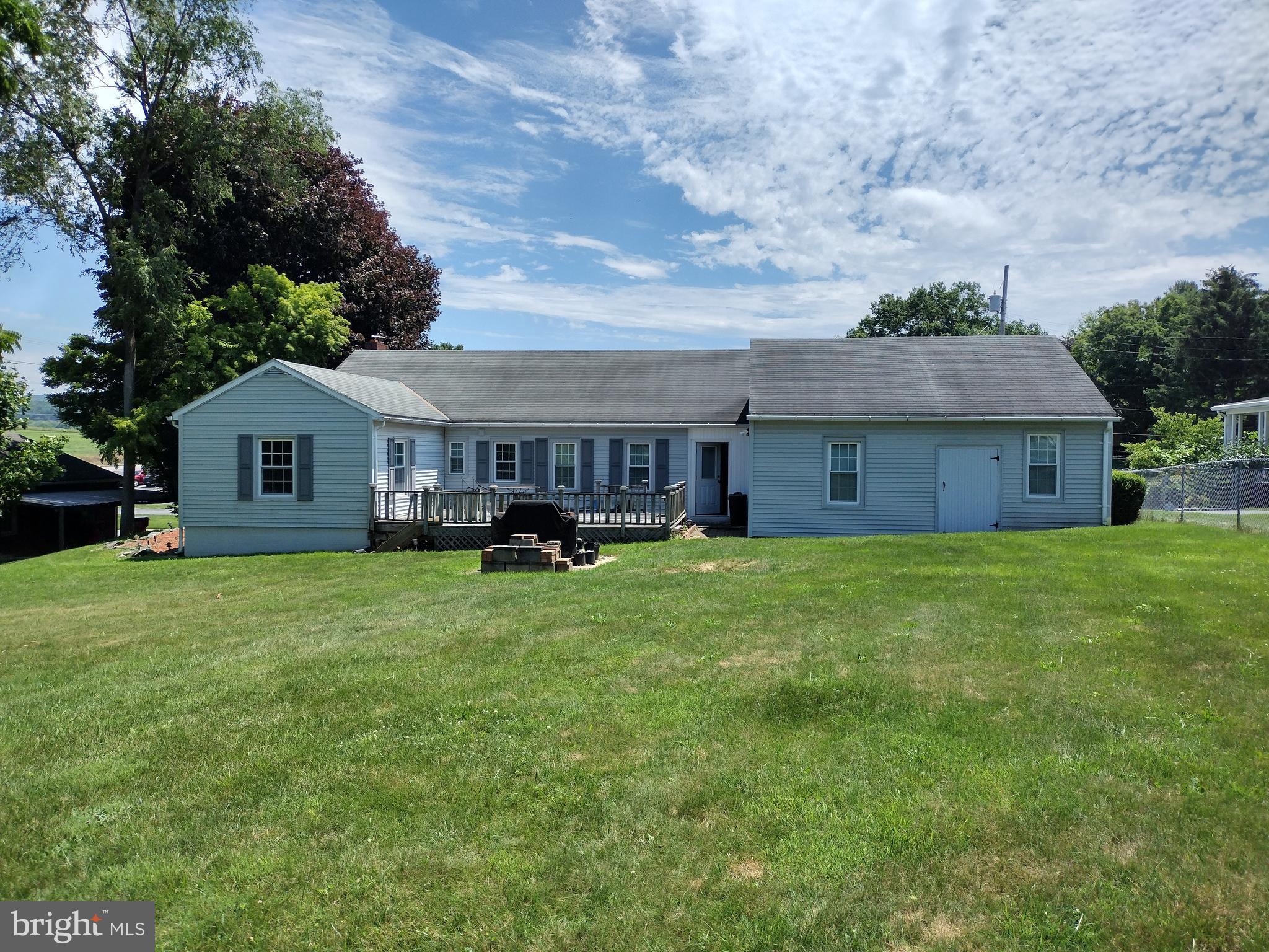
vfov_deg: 51.4
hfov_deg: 65.3
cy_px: 476
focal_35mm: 27
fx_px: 990
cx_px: 634
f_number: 1.7
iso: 100
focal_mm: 4.71
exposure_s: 1/3940
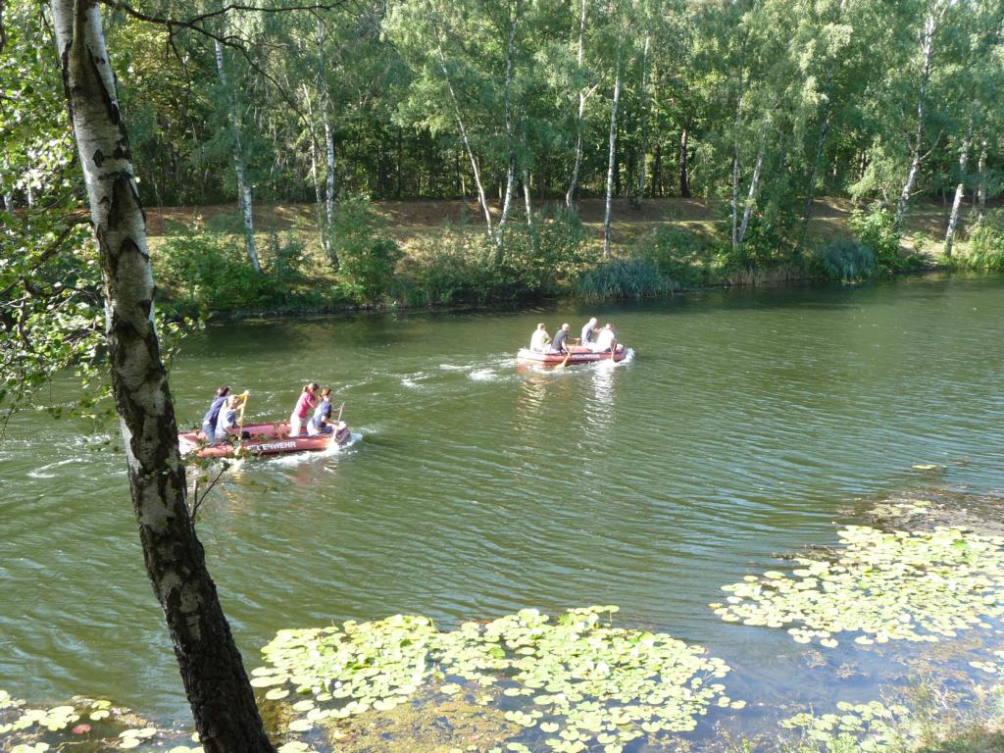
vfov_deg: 39.7
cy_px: 376
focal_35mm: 36
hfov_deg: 51.4
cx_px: 502
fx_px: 1044
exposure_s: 1/100
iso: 100
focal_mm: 6
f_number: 3.7
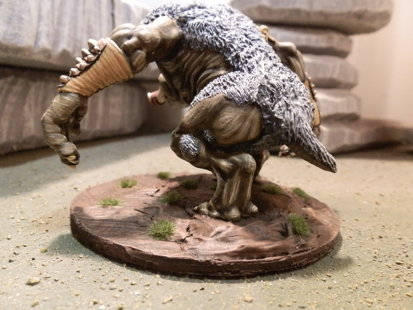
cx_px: 206
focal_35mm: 28
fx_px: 334
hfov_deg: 63.4
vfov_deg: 49.7
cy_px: 155
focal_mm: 5
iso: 400
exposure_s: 1/40
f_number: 3.1
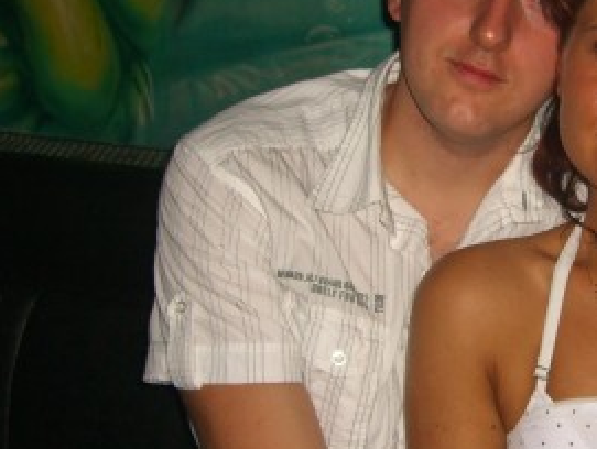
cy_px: 233
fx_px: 1451
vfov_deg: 17.6
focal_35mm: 84
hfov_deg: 22.7
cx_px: 533
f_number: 2.8
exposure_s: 1/60
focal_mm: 7.9
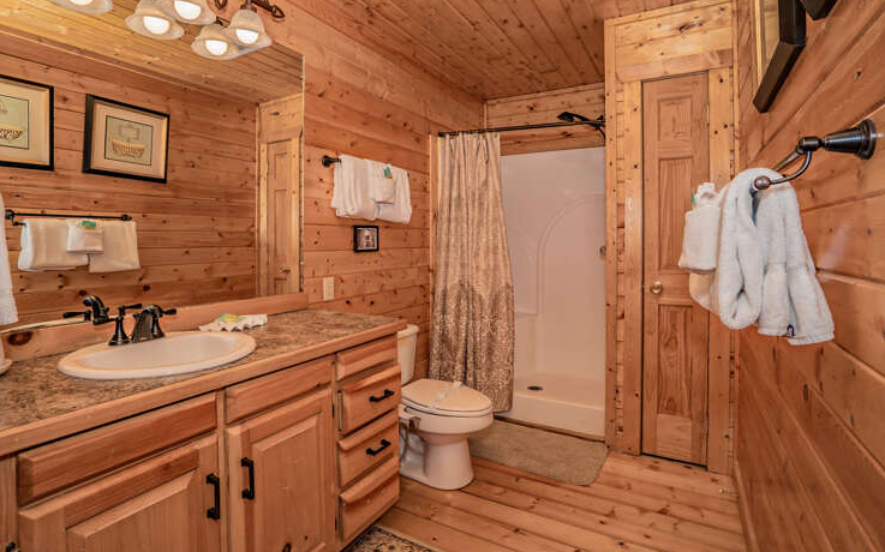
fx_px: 410
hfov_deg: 94.4
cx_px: 431
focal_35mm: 17
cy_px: 256
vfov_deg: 67.9
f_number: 7.1
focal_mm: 16
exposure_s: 1/160
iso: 320
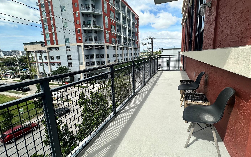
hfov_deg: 94.3
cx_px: 131
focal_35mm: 17
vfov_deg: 67.9
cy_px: 74
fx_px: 116
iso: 40
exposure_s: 1/1742
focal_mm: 2.22
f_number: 2.2
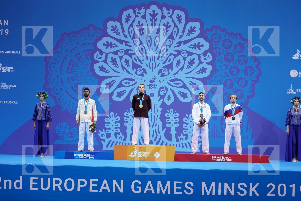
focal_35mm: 84
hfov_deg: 24.2
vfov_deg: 16.3
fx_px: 702
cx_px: 150
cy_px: 100
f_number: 2.8
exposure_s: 1/1000
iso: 1250
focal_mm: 84
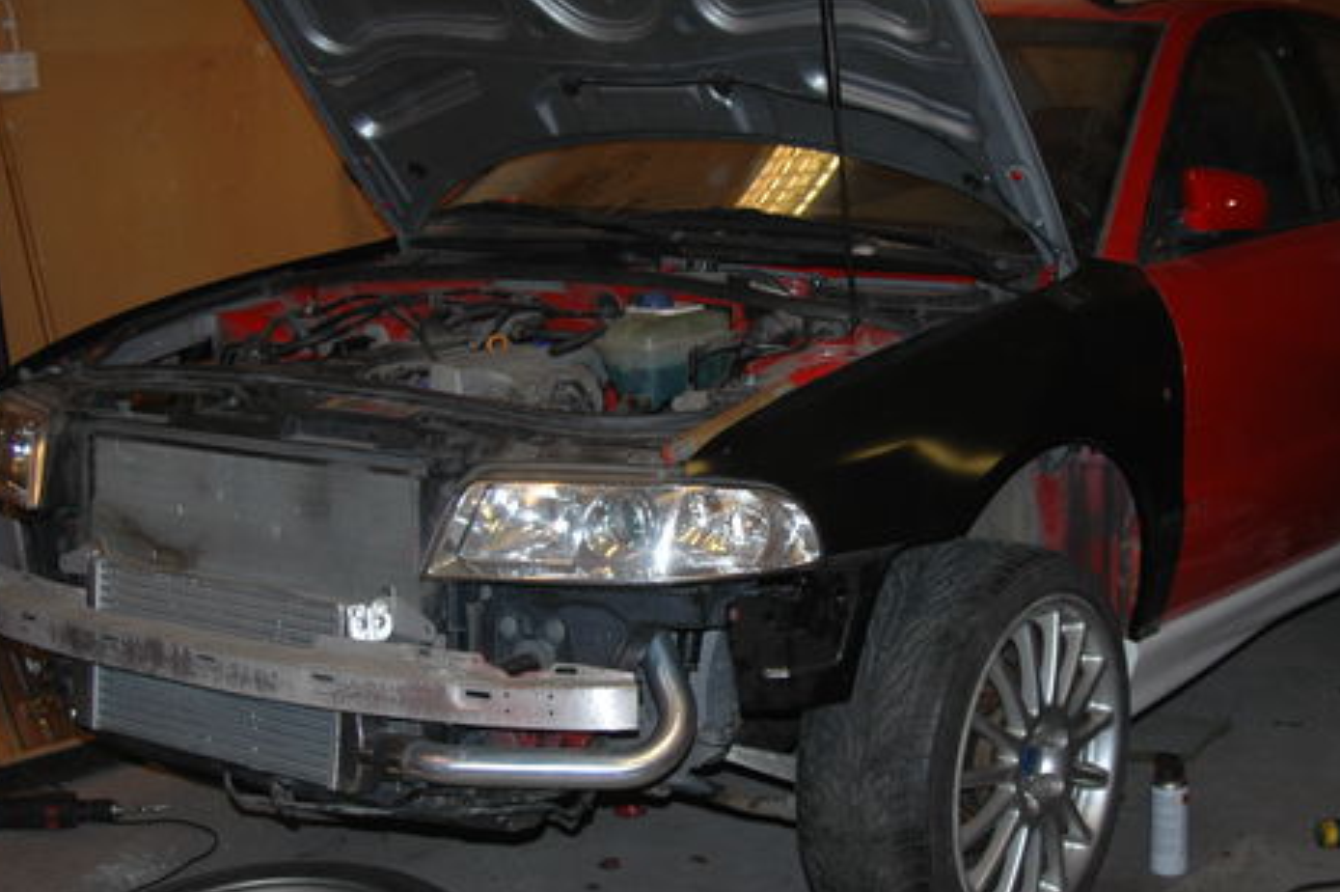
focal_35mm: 58
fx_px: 2157
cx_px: 790
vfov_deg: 23.3
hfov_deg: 34.4
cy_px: 426
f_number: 3.5
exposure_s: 1/60
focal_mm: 28
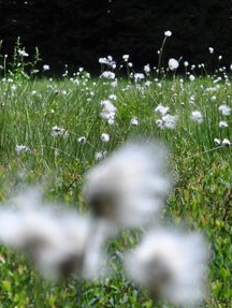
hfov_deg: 3.6
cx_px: 330
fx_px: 3647
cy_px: 142
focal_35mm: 409
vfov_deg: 4.8
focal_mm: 102
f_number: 20
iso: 200
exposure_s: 1/100
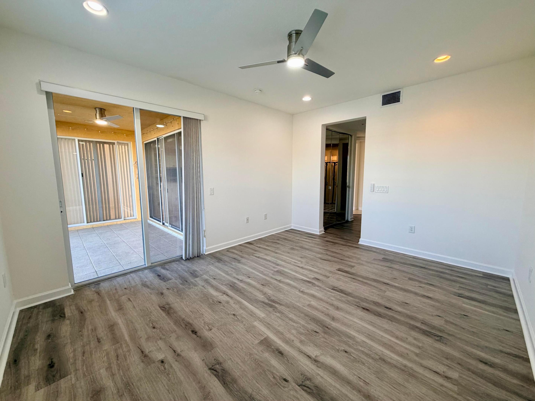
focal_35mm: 14
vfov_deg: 85.7
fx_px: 216
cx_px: 268
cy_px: 200
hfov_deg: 102.1
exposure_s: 1/120
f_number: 2.2
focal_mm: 2.22
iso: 160
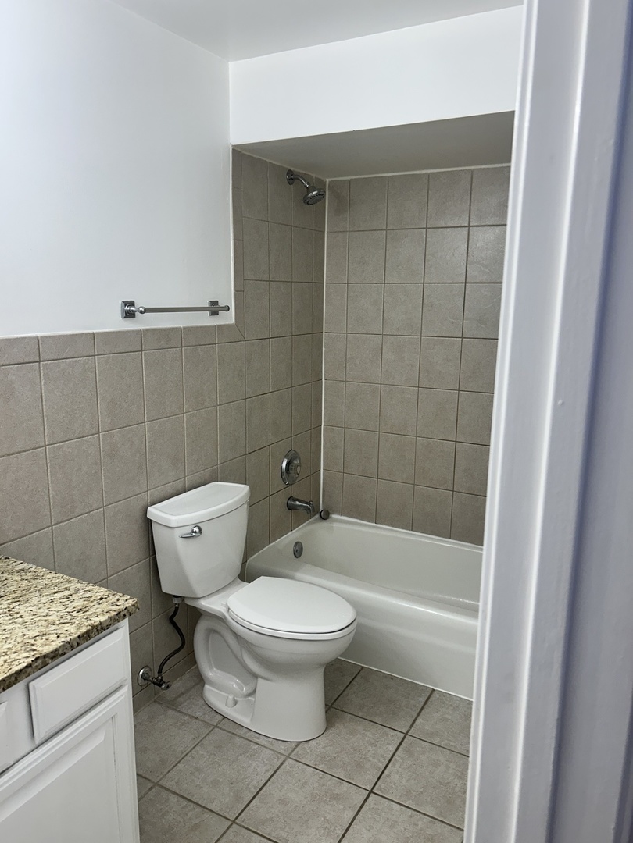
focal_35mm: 26
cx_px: 316
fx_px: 634
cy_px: 422
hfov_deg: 53.1
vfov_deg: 67.3
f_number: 1.5
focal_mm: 5.7
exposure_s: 1/120
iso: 80
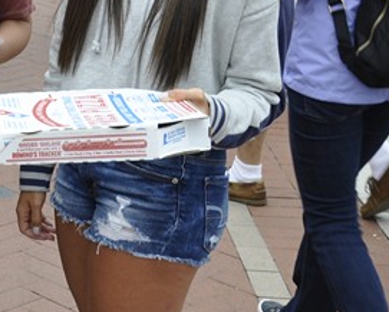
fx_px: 1313
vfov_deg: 13.4
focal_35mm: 114
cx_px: -244
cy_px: 43
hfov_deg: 15.2
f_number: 5.6
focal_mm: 22
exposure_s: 1/125
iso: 400
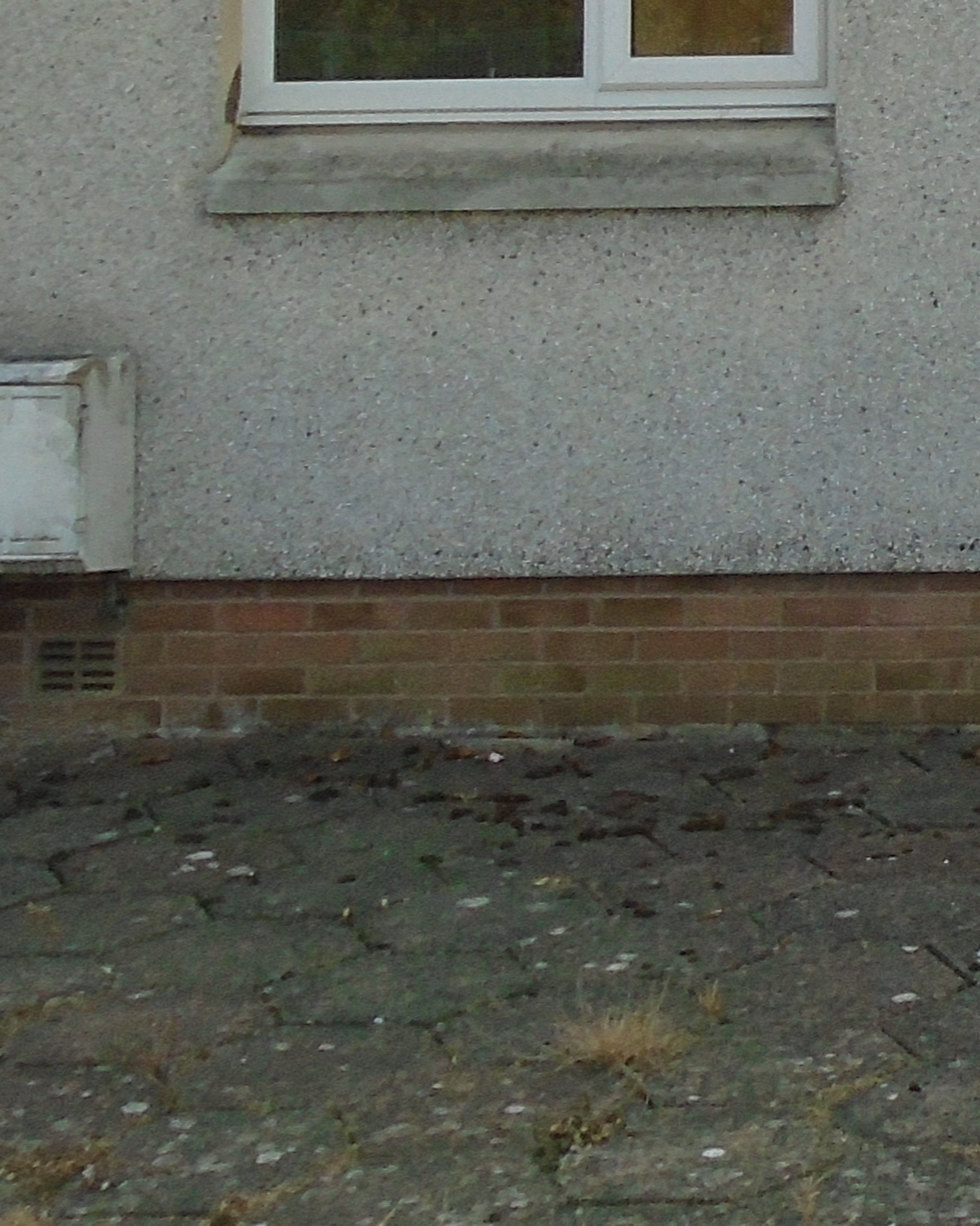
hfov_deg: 14.6
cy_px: -202
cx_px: 1545
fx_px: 3518
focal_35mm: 97
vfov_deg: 18.8
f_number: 3.2
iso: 100
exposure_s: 1/500
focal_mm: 4.6
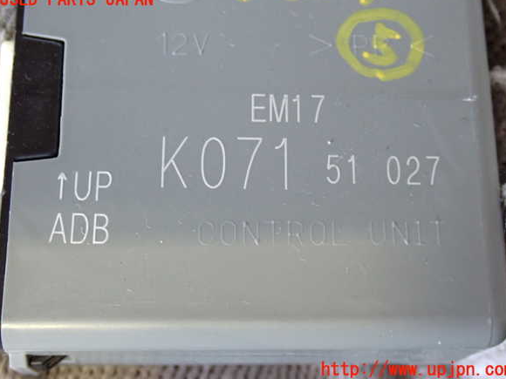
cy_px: 185
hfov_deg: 32.2
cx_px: 256
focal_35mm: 60
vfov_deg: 24.4
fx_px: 877
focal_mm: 10.35
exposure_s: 1/40
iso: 800
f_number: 3.5
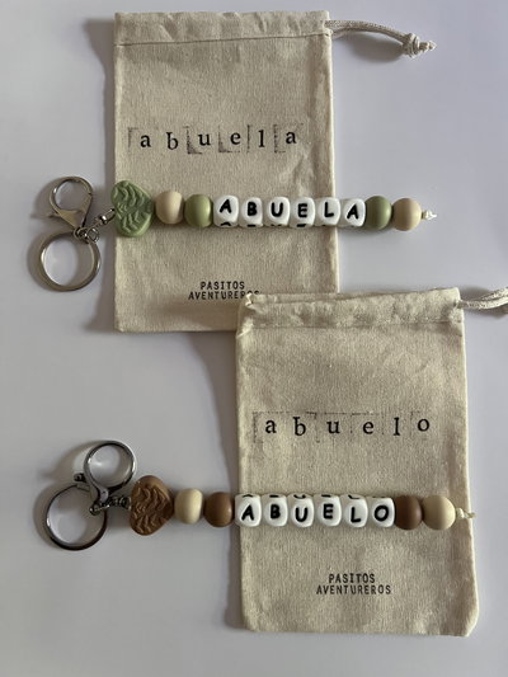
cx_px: 254
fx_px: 509
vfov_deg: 67.3
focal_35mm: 26
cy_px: 338
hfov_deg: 53.1
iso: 500
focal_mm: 5.7
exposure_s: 1/60
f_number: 1.5
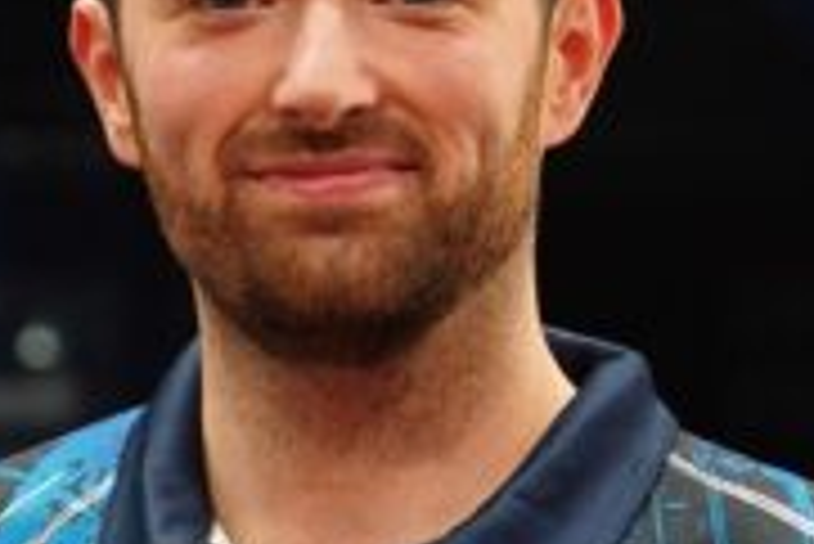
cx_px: 297
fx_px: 6803
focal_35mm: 301
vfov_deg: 4.6
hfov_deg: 6.8
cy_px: 423
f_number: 2.8
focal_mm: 45.4
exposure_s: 1/250
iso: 800
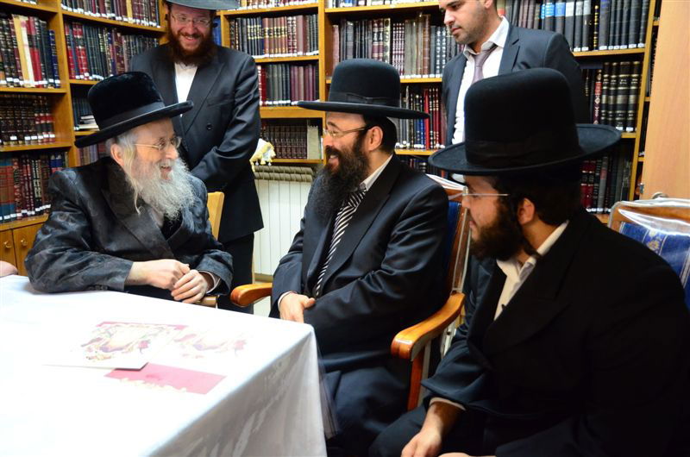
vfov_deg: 45.5
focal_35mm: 28
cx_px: 345
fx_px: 545
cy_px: 228
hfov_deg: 64.7
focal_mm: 19
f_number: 3.8
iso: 2500
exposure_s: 1/80
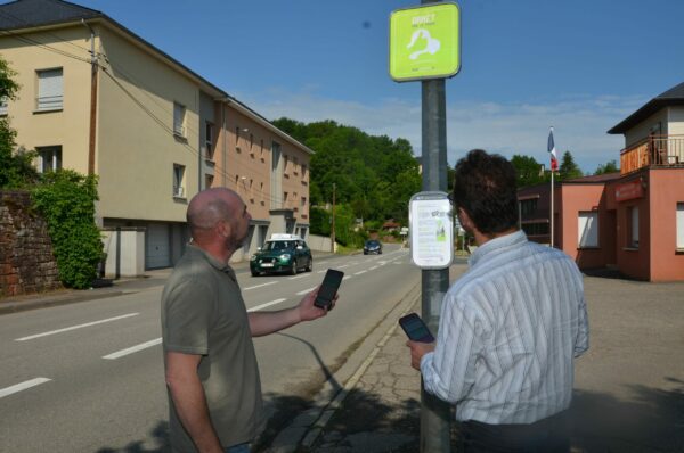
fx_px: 598
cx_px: 342
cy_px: 226
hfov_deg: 59.6
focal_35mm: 32
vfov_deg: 41.6
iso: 100
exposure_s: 1/250
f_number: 10
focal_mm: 21
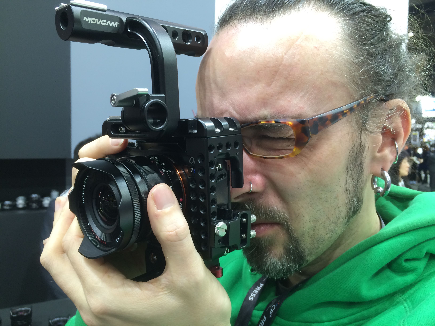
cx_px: 218
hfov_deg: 61.7
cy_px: 163
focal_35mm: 29
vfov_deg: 48.2
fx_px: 364
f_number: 2.2
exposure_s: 1/30
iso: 80
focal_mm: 4.15
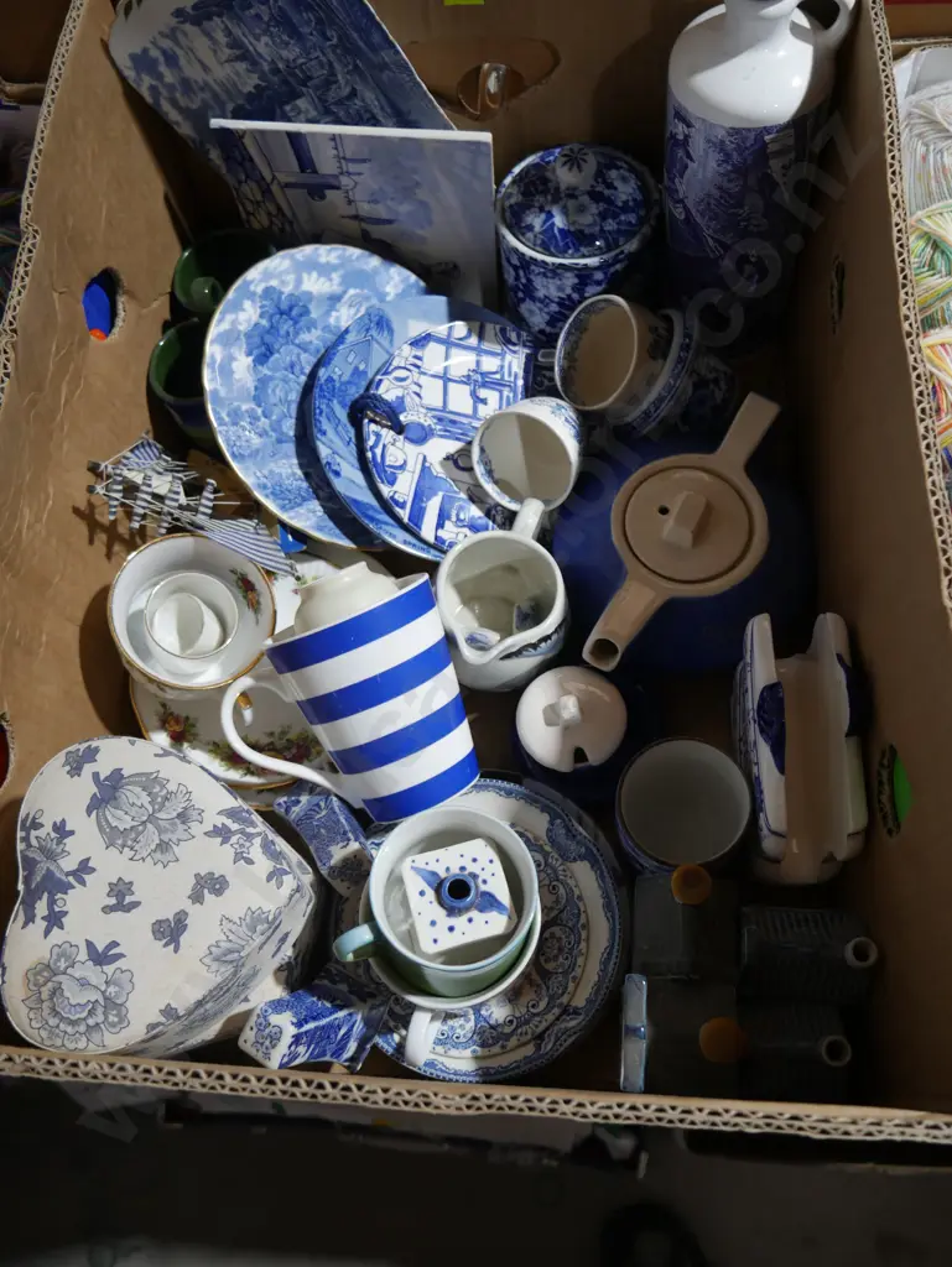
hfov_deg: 49.8
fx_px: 1026
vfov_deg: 63.4
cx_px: 476
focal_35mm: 28
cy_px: 634
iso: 500
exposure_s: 1/60
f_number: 3.5
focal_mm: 14
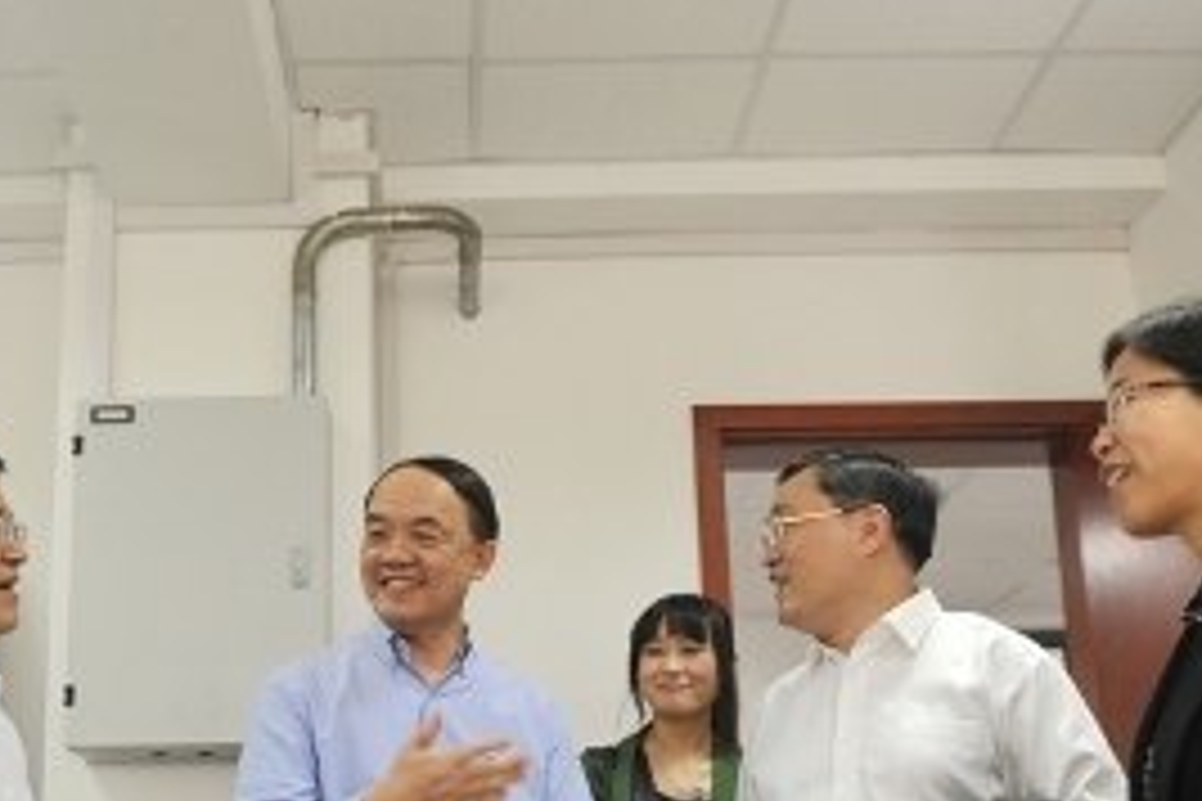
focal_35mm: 45
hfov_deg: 43.1
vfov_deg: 29.1
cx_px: 419
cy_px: 659
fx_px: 1502
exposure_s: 1/100
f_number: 3.5
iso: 800
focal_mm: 24
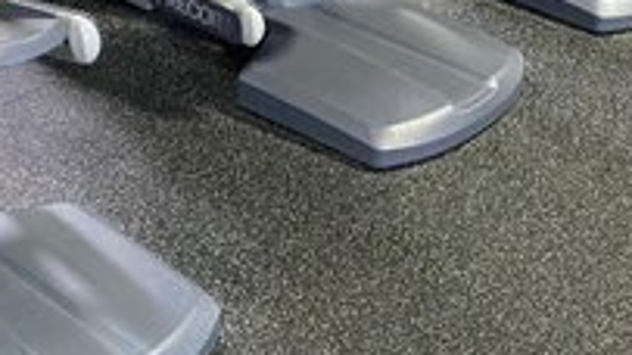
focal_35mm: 88
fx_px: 1474
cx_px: 356
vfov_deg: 12.9
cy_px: -192
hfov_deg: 24.2
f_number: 1.8
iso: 320
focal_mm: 4.25
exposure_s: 1/60
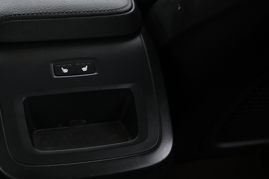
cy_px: 126
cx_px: 68
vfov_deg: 23.6
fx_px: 426
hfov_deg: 34.4
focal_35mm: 57
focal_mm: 38
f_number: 4
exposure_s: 1/10
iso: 2000
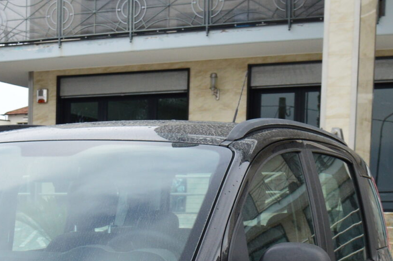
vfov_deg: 12.2
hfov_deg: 18.5
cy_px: 384
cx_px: -13
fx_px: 1173
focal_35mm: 108
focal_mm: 23
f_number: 9
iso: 400
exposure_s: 1/125
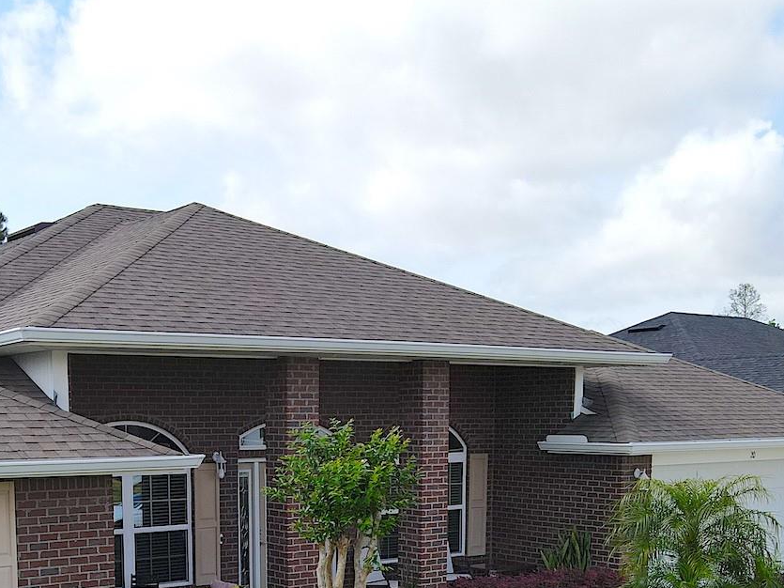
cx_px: 280
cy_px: 539
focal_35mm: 46
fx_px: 1042
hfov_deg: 40.9
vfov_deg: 30.0
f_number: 2.8
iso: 100
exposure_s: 1/640
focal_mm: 4.5
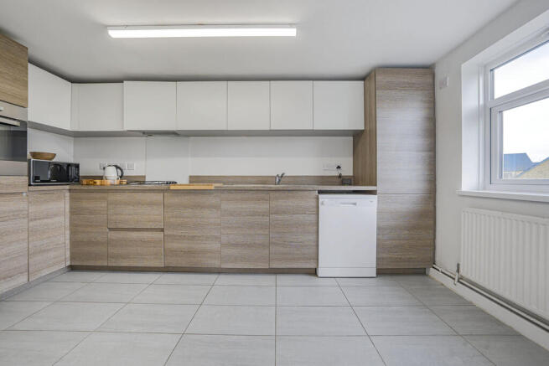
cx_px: 274
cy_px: 183
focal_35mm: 12
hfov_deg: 112.6
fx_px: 183
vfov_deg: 90.0
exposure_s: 1/15
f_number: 9
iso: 320
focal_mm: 12
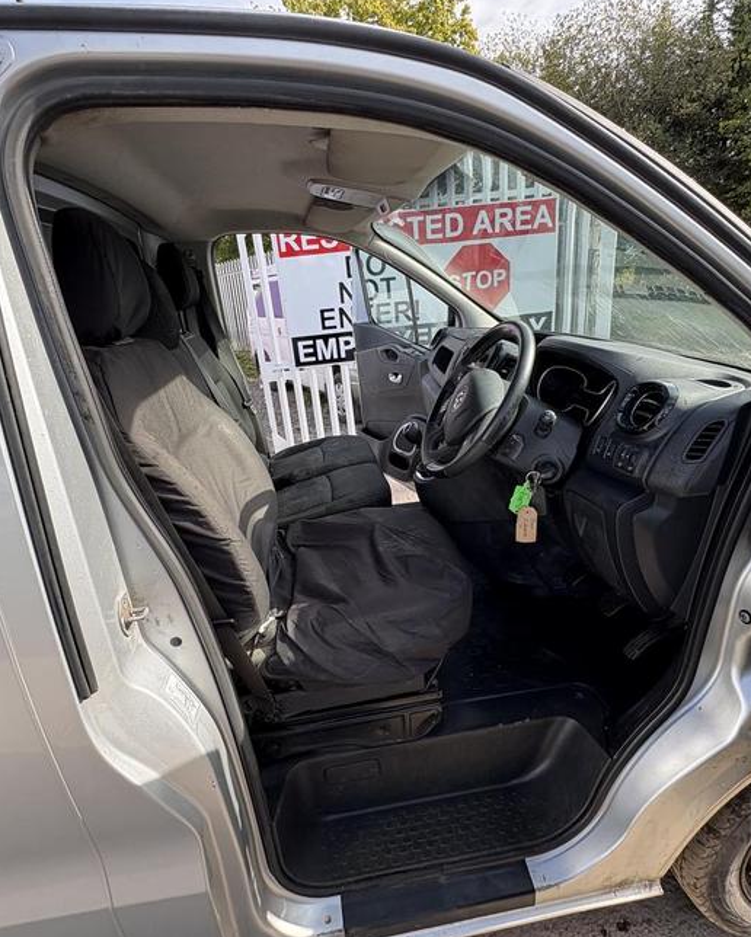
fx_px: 527
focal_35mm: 19
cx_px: 368
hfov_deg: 70.9
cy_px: 479
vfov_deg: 83.2
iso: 40
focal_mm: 2.22
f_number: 2.2
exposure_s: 1/296
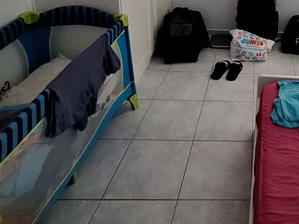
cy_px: -22
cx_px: 277
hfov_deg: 49.6
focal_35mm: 32
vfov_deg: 37.1
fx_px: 276
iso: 160
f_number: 2.2
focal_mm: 1.74
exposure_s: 1/50
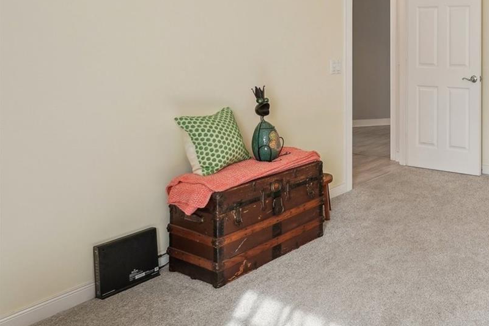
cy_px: 50
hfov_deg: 46.7
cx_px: 488
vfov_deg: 37.0
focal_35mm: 34
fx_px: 462
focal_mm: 17
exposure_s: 1/40
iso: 400
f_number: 8
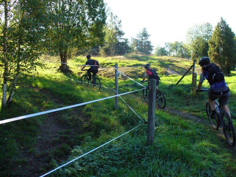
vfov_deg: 38.7
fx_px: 252
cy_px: 88
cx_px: 118
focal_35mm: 37
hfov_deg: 50.1
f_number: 5.6
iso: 400
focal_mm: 6.1
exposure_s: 1/320
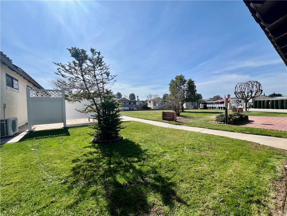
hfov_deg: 106.2
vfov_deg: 89.9
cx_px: 144
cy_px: 108
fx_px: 108
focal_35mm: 13
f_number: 1.8
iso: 32
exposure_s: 1/2732
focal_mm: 1.57
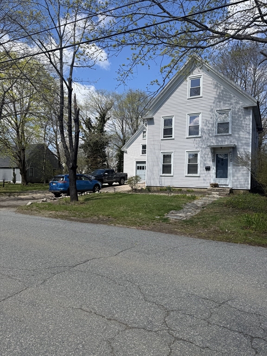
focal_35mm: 24
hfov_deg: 56.8
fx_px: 247
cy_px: 178
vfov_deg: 71.6
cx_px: 134
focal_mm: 6.76
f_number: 1.78
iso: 80
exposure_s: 1/3425
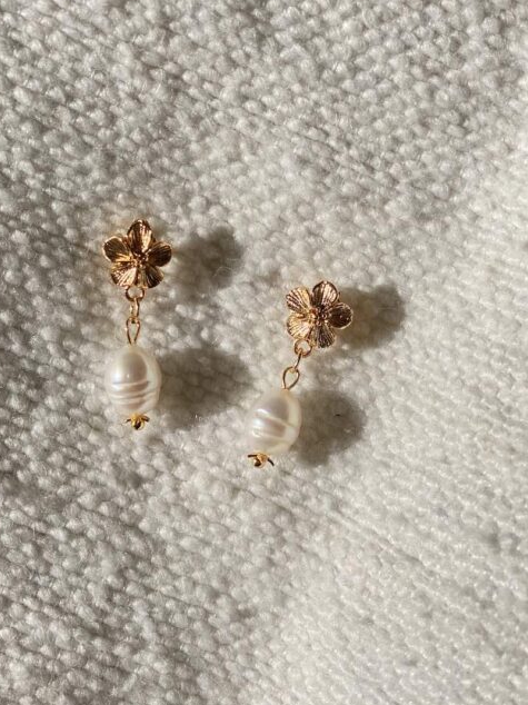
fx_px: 1425
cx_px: 218
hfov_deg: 21.0
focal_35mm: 70
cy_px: 332
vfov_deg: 27.8
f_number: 2
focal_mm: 6
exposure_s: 1/2817
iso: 25
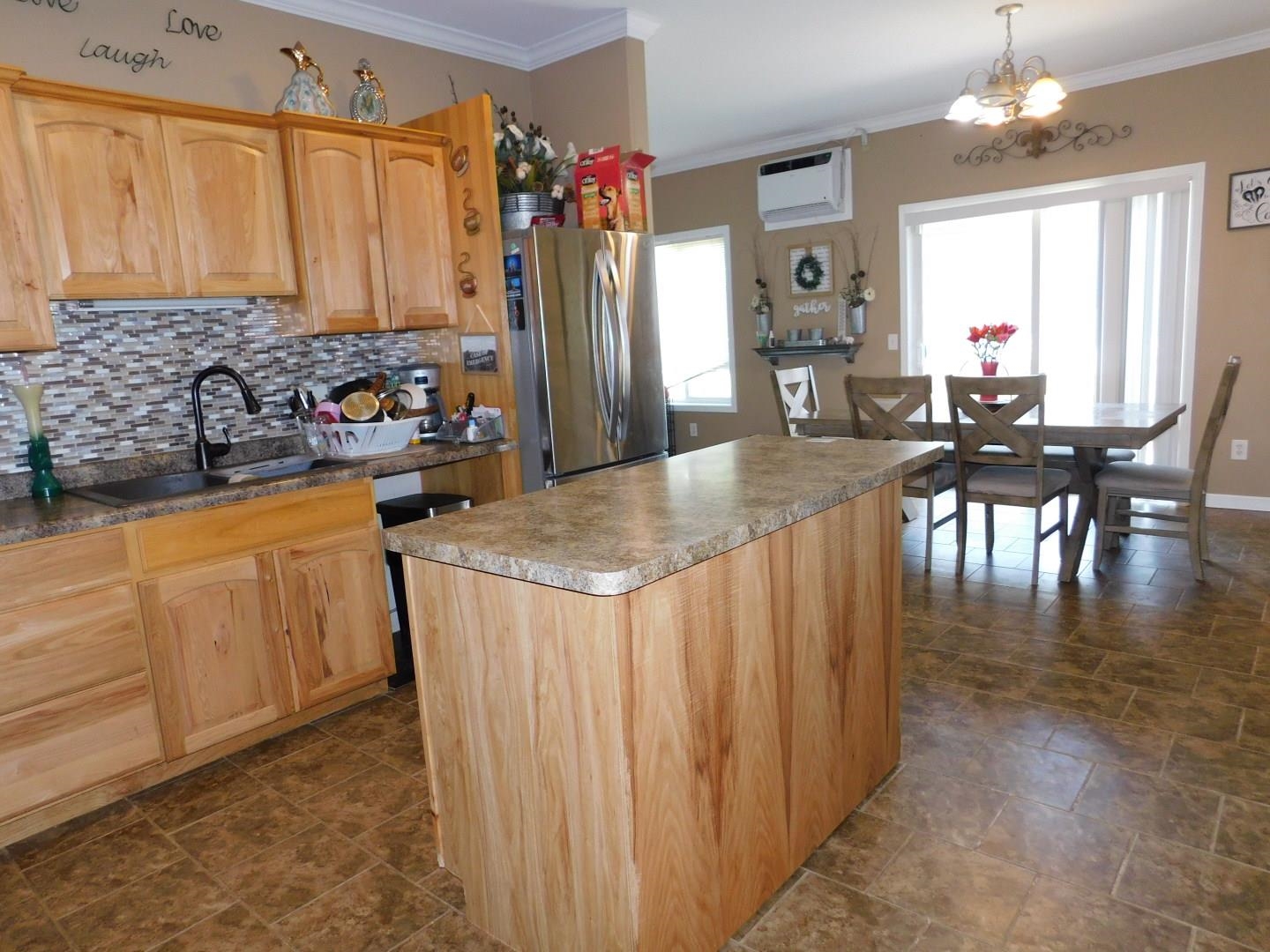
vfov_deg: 58.9
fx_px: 844
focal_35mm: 23
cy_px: 476
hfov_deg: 73.9
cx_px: 635
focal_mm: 4
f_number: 3
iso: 200
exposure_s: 1/30
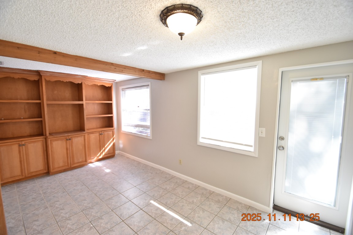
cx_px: 176
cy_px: 118
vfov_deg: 77.3
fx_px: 147
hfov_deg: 100.4
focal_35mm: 15
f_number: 3.5
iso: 800
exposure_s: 1/60
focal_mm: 10
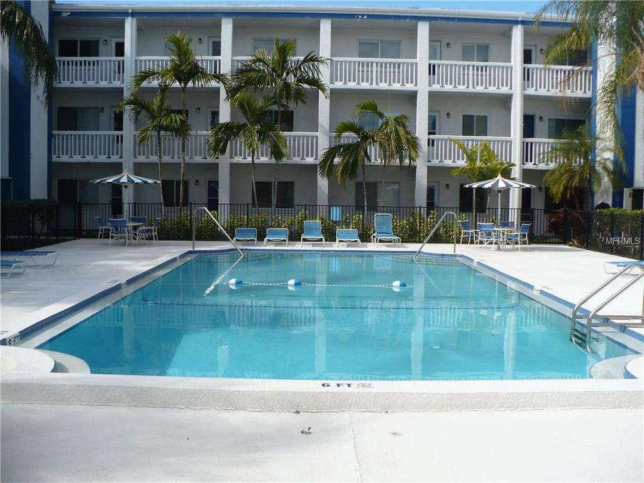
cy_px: 242
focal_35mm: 37
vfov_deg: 38.7
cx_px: 322
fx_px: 688
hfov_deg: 50.1
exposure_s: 1/1300
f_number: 2.8
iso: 100
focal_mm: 6.1
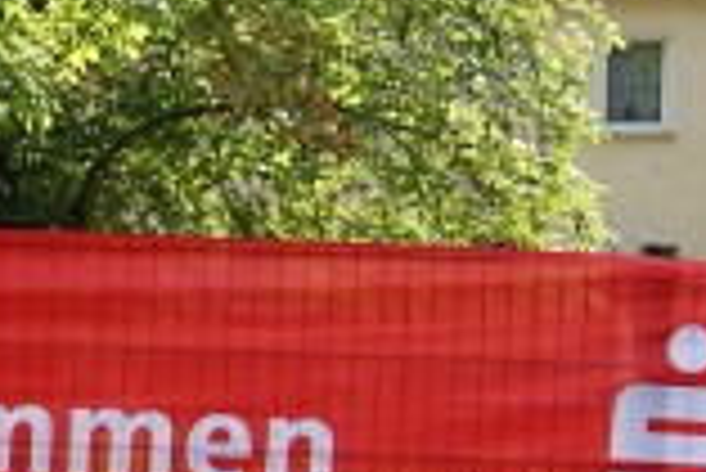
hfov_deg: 16.9
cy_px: 459
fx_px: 2159
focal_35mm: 110
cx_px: -346
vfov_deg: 12.4
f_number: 8
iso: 100
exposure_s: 1/60
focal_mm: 18
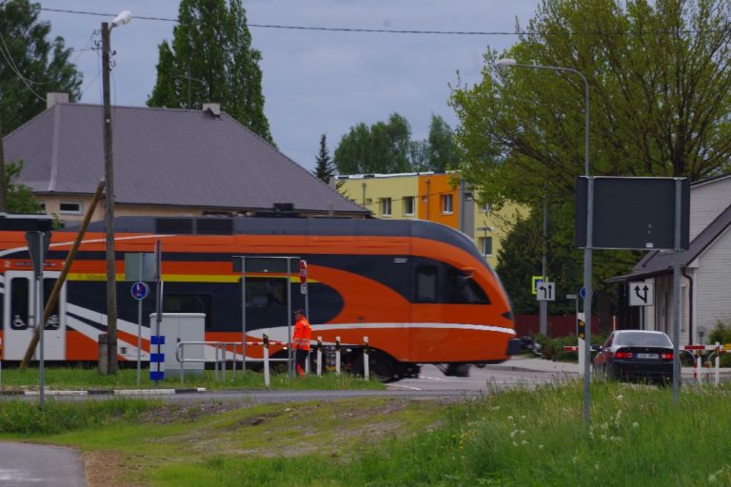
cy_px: 244
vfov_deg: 4.6
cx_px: 366
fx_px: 6091
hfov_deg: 6.9
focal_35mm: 300
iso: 200
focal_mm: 200
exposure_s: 1/250
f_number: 9
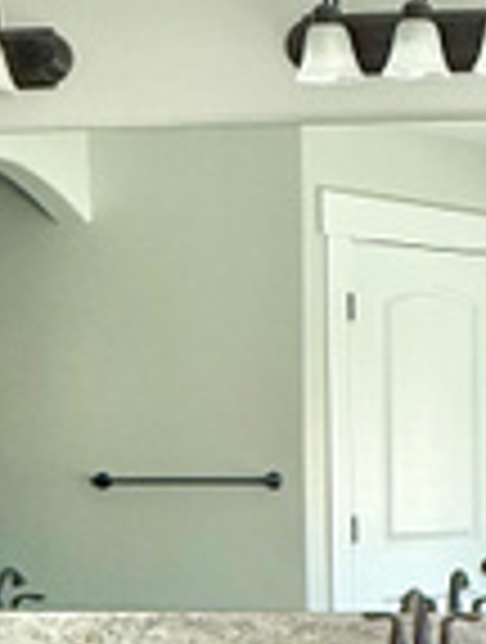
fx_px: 1398
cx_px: 612
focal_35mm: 75
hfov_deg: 18.5
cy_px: 536
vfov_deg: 25.4
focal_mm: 2.22
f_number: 2.2
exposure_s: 1/99
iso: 125
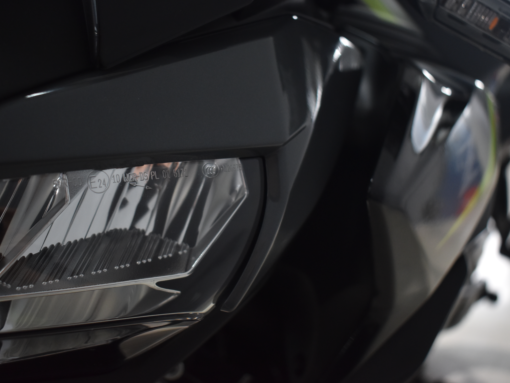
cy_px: 184
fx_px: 627
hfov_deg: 44.3
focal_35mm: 43
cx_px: 257
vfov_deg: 33.9
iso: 800
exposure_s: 1/60
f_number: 4
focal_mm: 25
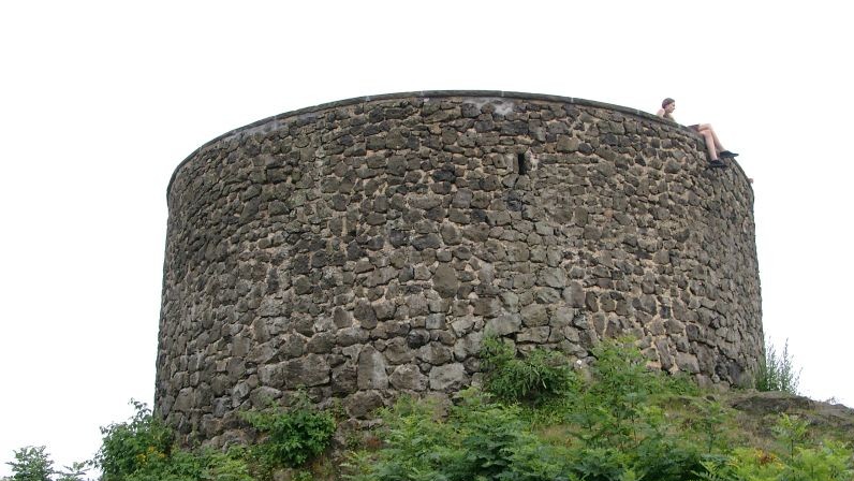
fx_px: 1042
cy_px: 281
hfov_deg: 44.6
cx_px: 428
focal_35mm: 46
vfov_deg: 25.9
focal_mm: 8.82
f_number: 4
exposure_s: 1/163
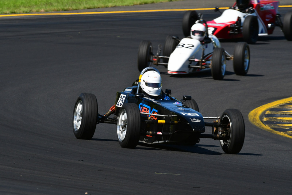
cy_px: 98
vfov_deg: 2.2
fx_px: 5112
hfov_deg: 3.3
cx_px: 146
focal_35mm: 630
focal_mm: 420
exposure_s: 1/640
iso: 400
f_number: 11
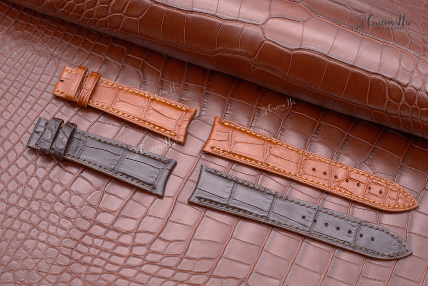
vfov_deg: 27.0
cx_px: 214
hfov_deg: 39.6
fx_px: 594
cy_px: 143
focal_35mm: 50
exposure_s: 1/100
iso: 200
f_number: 3.6
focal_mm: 33
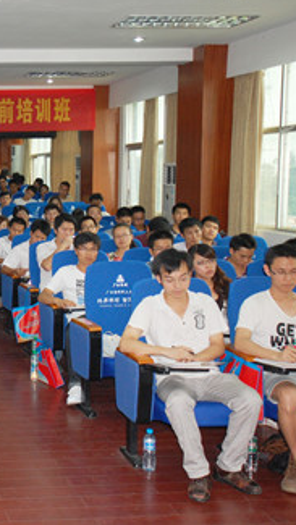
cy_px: 258
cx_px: -84
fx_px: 809
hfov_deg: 19.2
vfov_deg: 36.0
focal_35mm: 58
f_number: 4.5
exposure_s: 1/60
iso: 560
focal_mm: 24
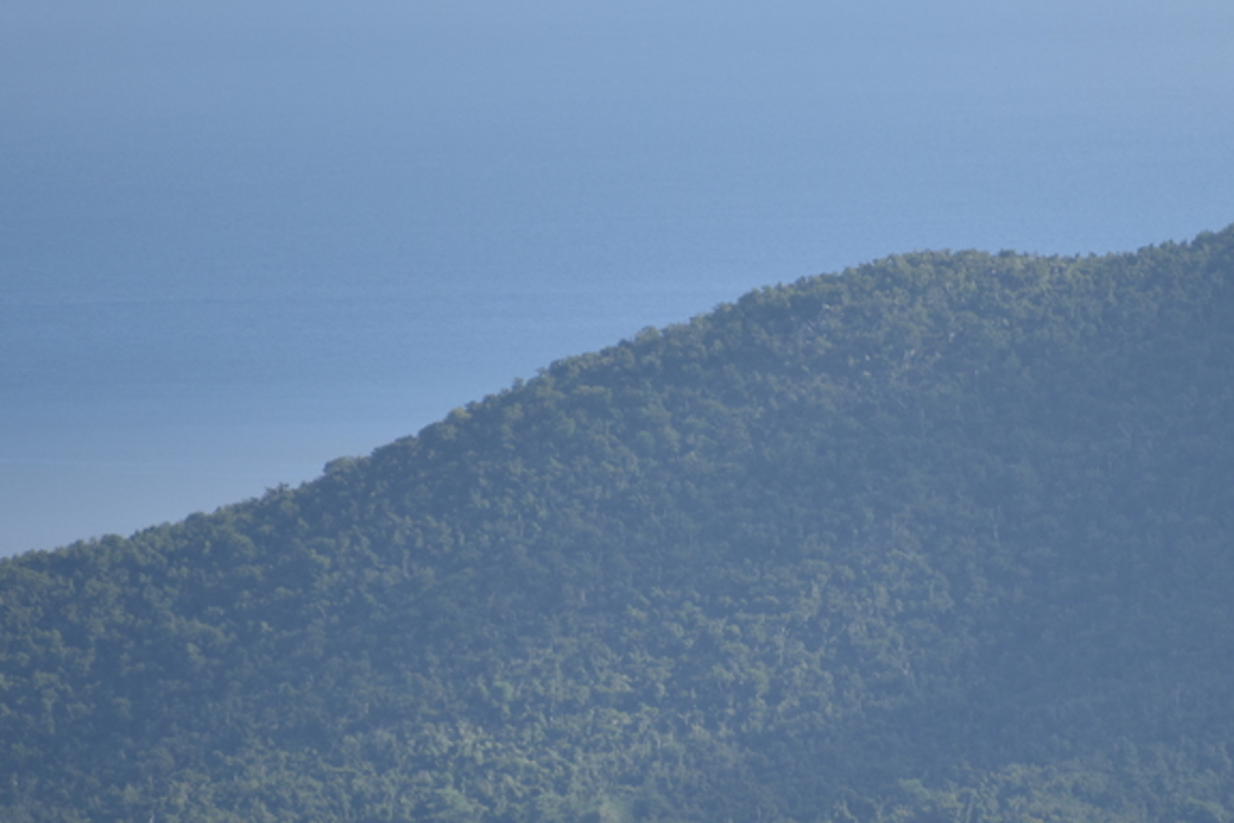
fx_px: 22861
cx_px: 975
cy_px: 596
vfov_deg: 2.1
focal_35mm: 667
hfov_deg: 3.1
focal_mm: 300
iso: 140
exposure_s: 1/640
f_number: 5.6
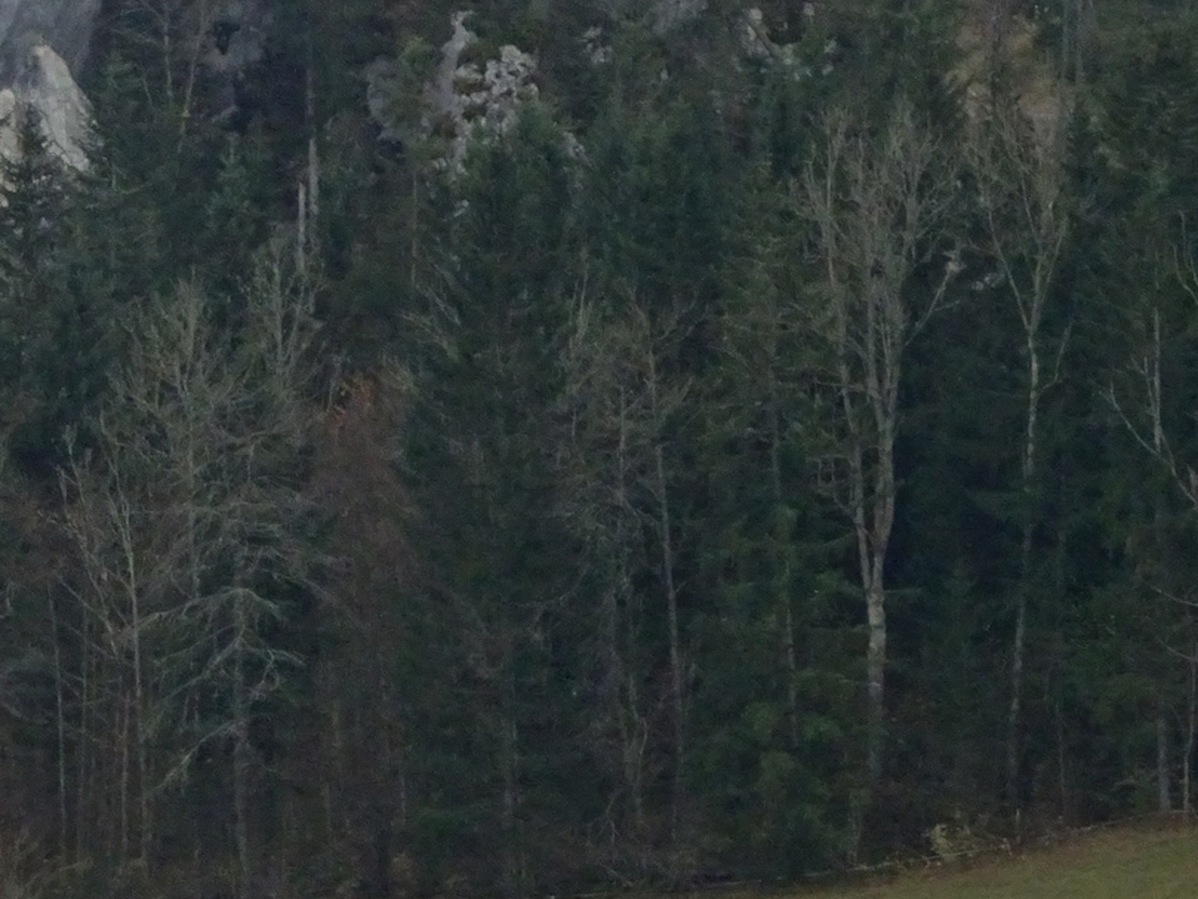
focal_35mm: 489
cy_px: 78
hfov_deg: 4.0
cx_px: -150
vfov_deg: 3.0
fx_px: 16926
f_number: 6.3
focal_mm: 35.17
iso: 160
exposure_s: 1/250
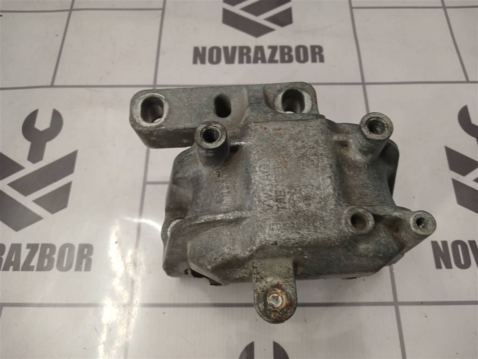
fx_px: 373
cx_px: 239
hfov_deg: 65.3
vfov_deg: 51.4
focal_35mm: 27
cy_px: 180
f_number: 1.8
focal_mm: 4
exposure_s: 1/50
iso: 64
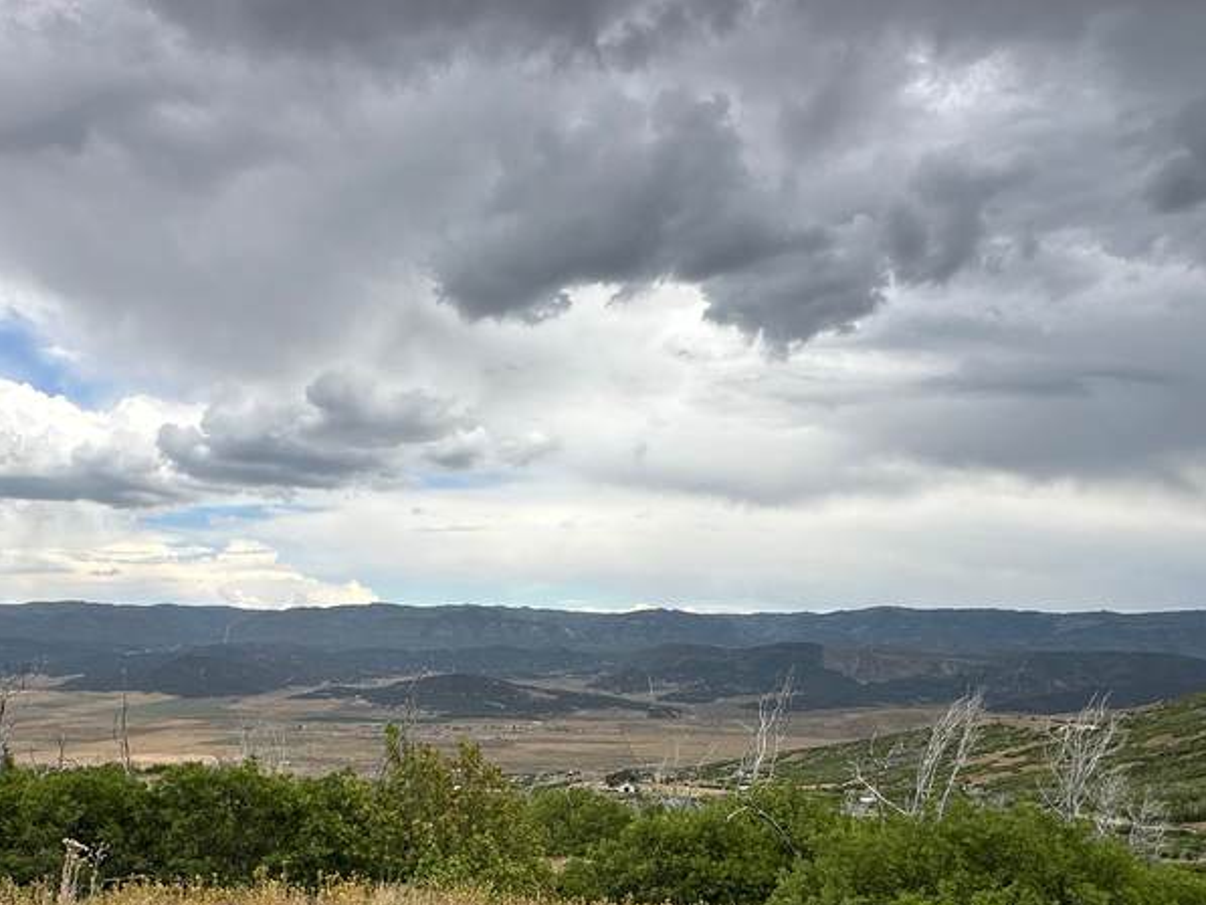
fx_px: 1045
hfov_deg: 59.3
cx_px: 469
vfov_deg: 44.0
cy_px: 758
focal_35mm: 30
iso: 50
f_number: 2.2
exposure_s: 1/1770
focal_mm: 2.22
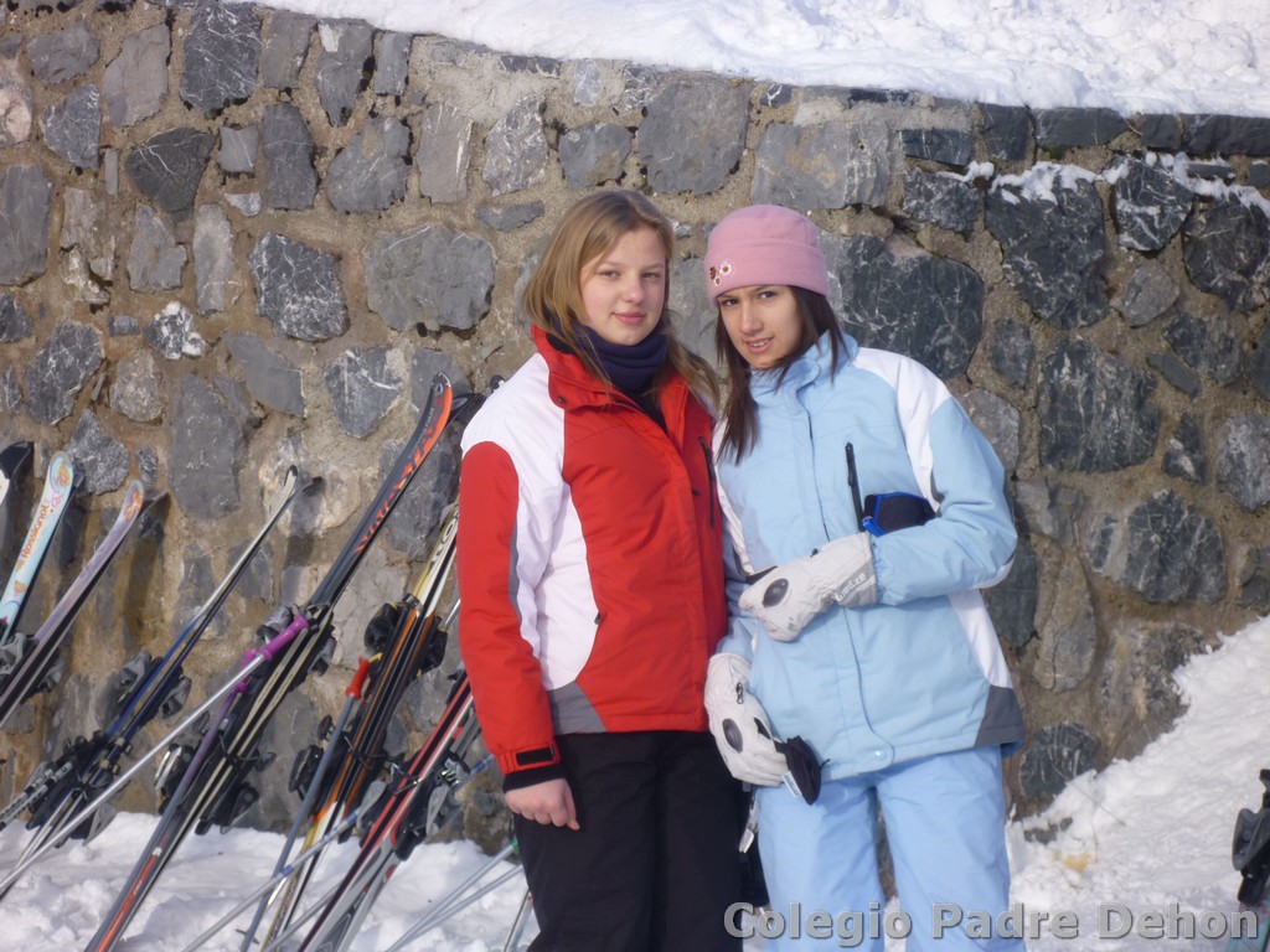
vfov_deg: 11.6
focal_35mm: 128
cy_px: 476
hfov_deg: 15.4
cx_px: 635
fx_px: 4696
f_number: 5.8
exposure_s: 1/160
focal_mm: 22.8
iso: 80
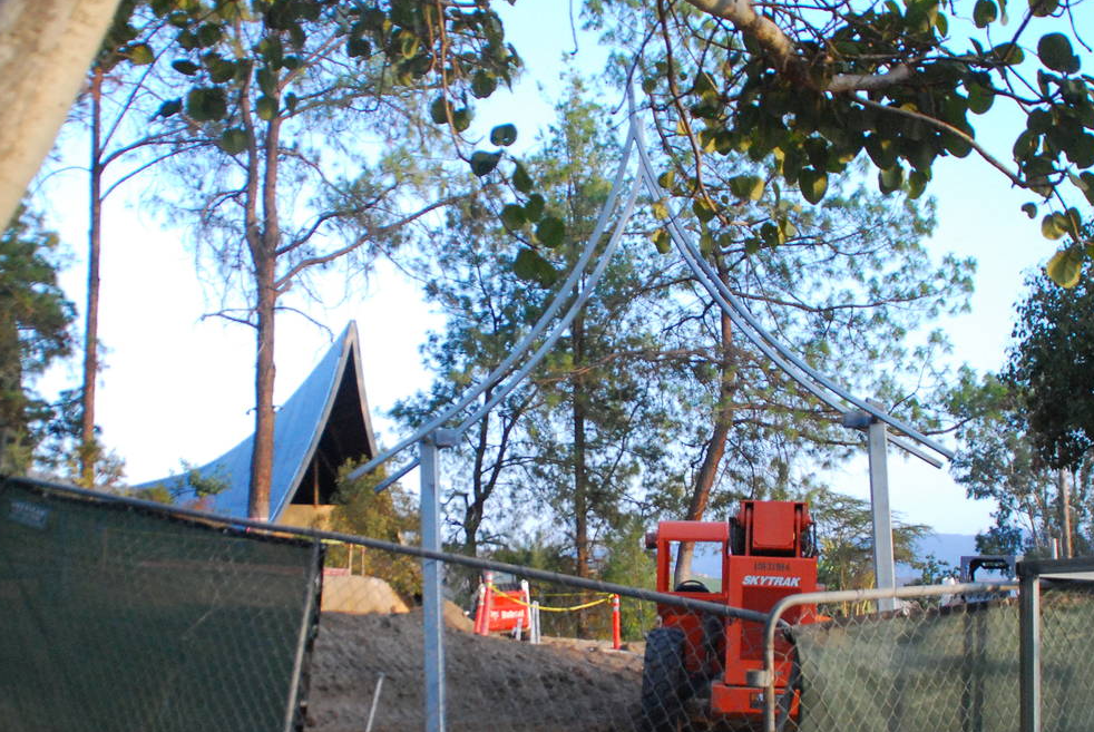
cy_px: 457
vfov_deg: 30.5
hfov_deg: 44.4
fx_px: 1338
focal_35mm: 44
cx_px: 570
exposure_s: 1/800
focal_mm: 18
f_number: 4.5
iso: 1250
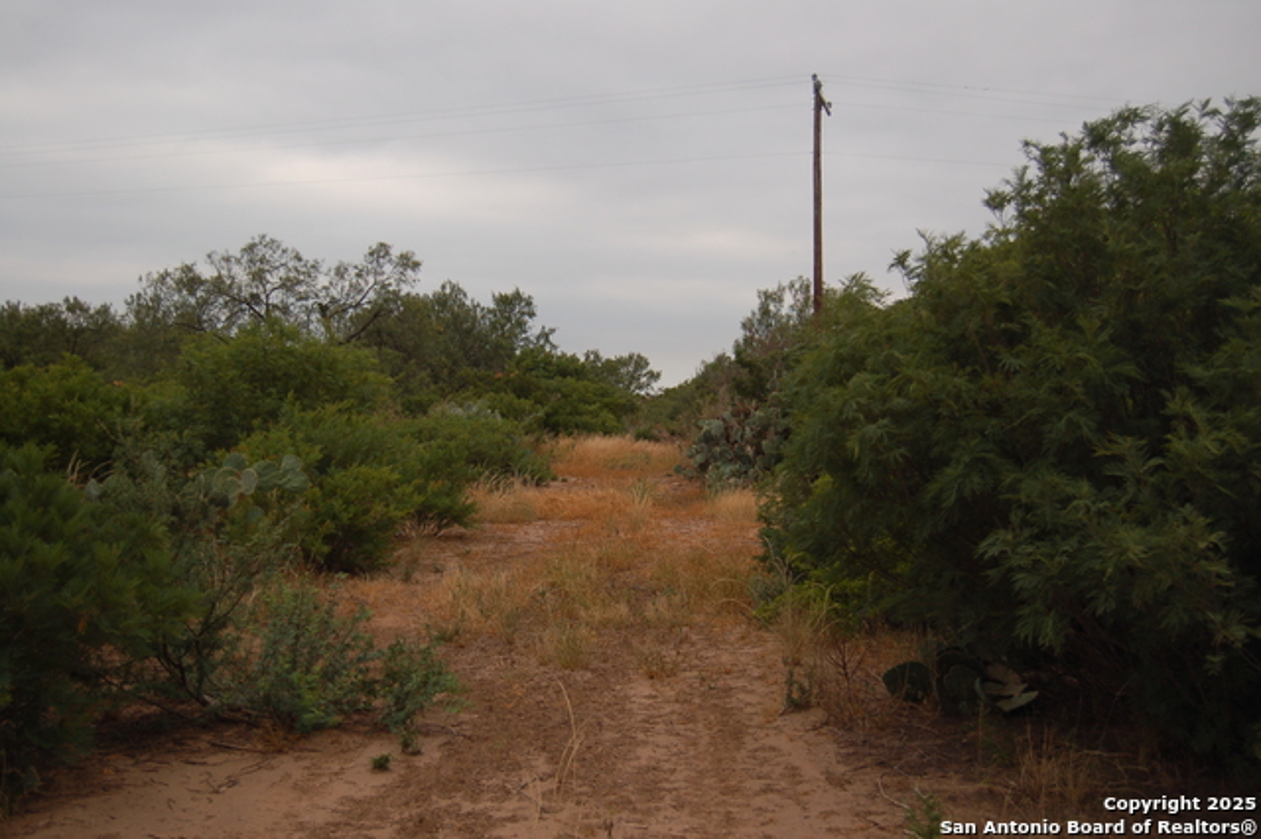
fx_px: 1365
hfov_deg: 49.6
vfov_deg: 34.2
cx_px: 630
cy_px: 420
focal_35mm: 39
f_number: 4
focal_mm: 26
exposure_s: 1/640
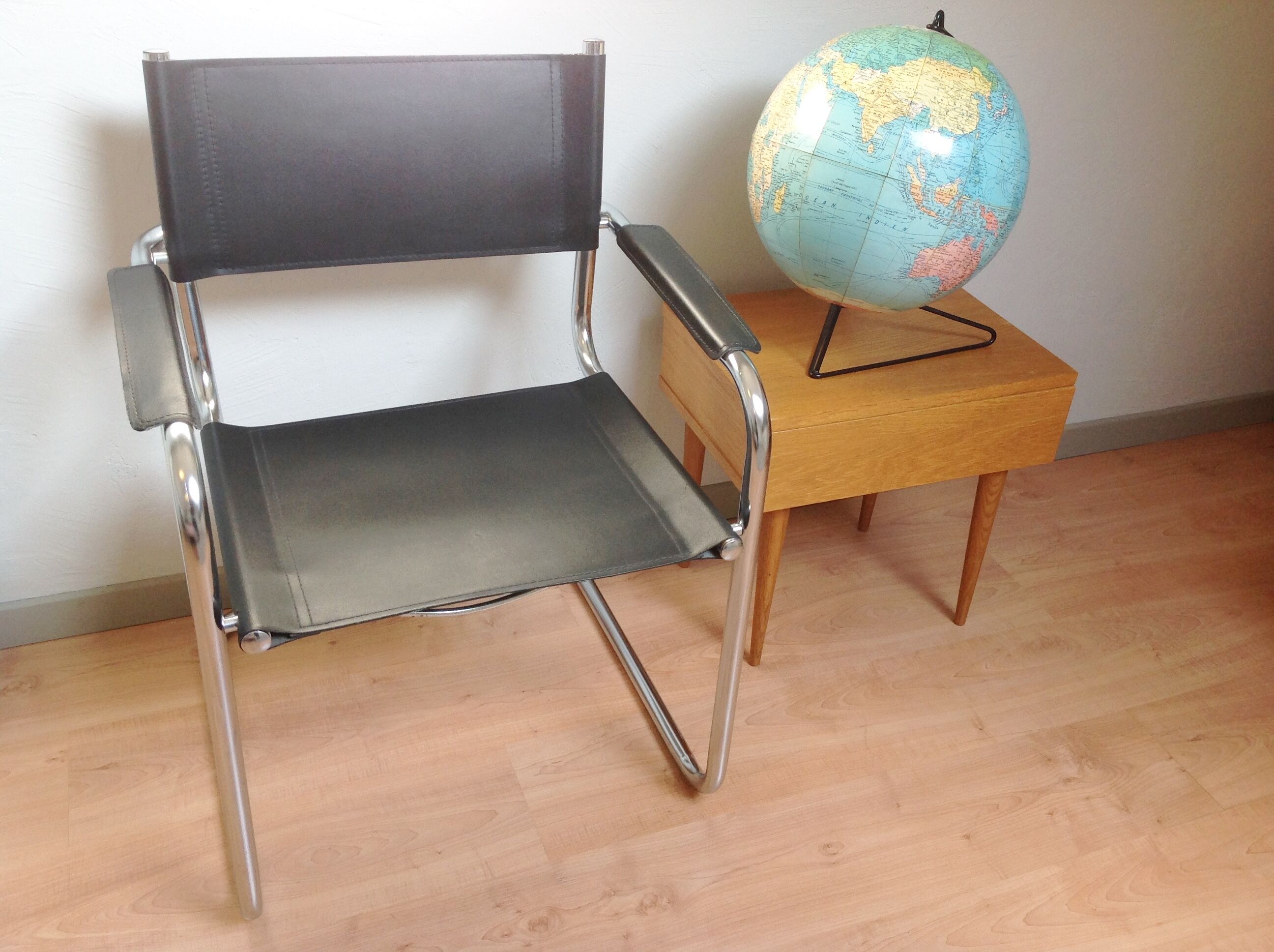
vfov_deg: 40.6
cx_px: 637
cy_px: 476
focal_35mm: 35
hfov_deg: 52.7
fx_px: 1286
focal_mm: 4.28
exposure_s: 1/50
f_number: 2.4
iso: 64
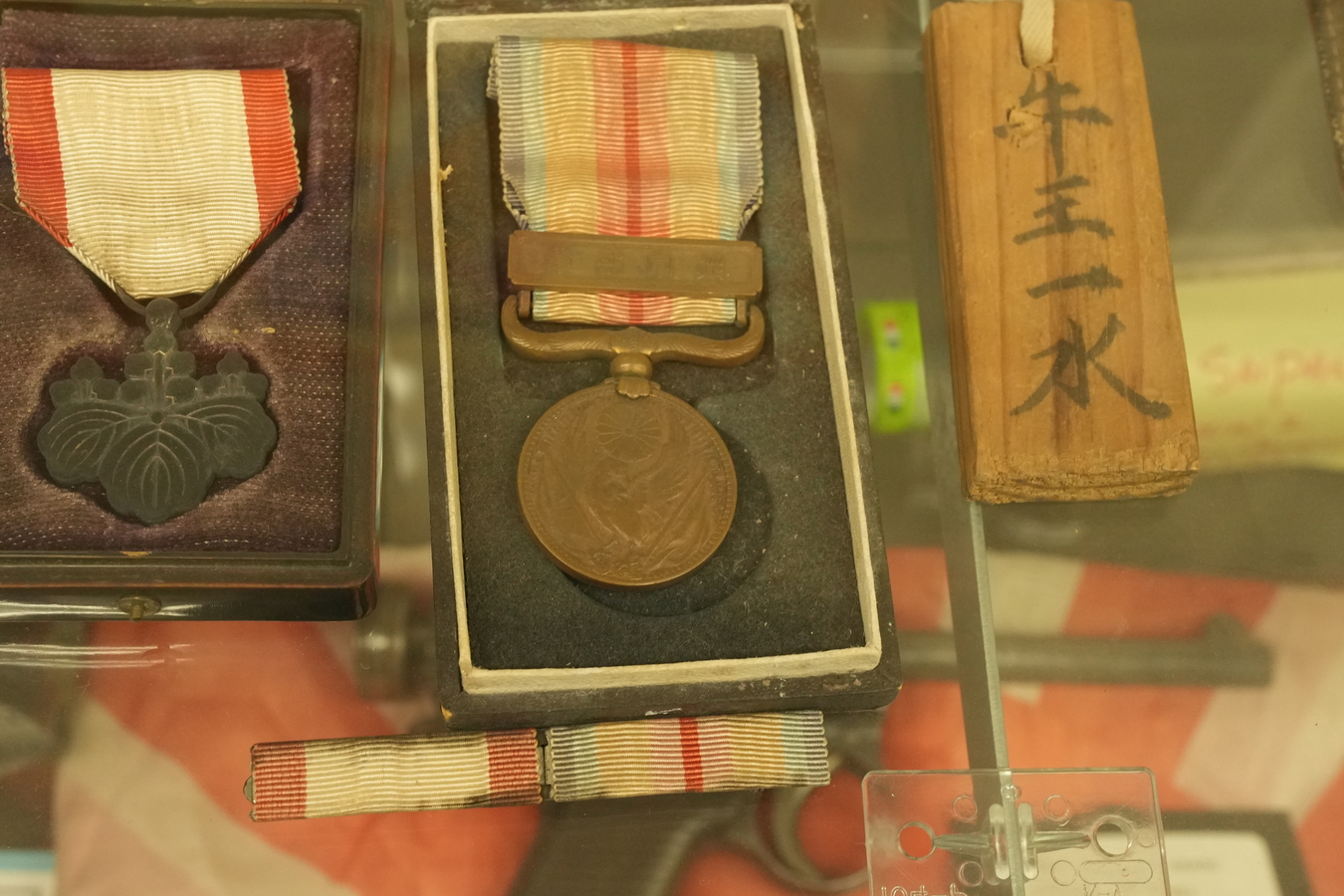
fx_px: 2091
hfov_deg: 35.6
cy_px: 462
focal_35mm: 56
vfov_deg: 24.2
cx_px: 646
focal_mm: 35
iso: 3200
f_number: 9
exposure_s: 1/40
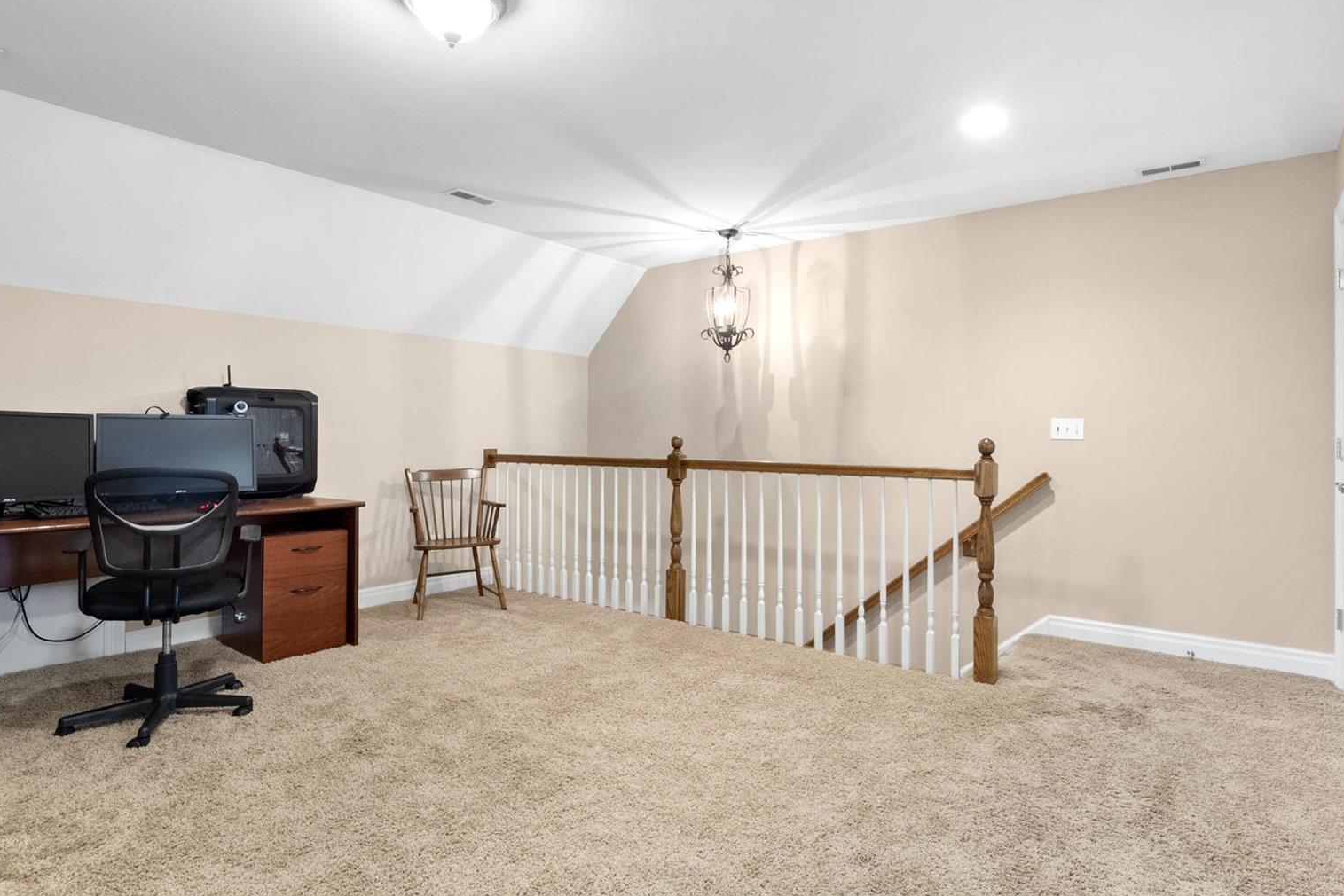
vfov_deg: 64.6
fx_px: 709
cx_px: 701
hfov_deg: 86.9
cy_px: 440
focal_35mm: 19
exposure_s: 1/1.67
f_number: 8
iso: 400
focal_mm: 9
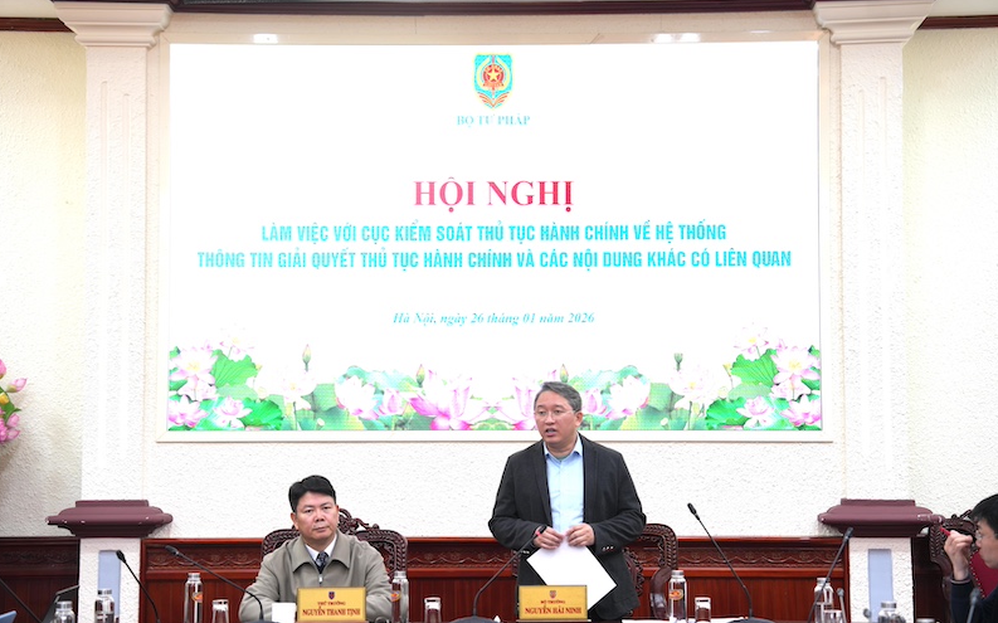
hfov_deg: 28.6
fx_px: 1958
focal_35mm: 72
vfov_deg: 18.1
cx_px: 500
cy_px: 330
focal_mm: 70
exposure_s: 1/80
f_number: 2.8
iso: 200
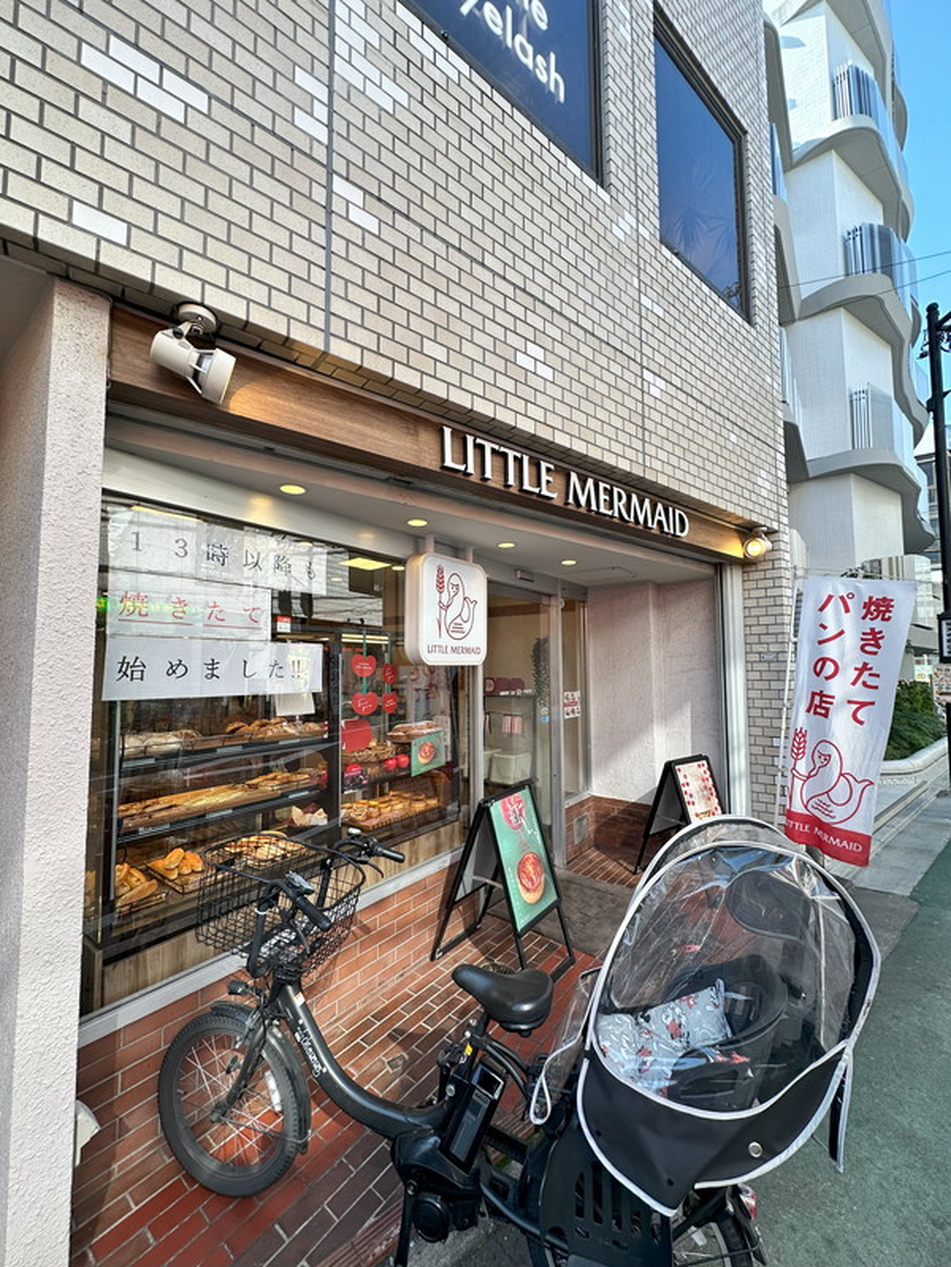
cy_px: 634
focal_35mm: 14
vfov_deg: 102.1
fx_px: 513
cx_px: 476
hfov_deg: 85.7
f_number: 2.2
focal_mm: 2.22
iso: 40
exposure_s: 1/258
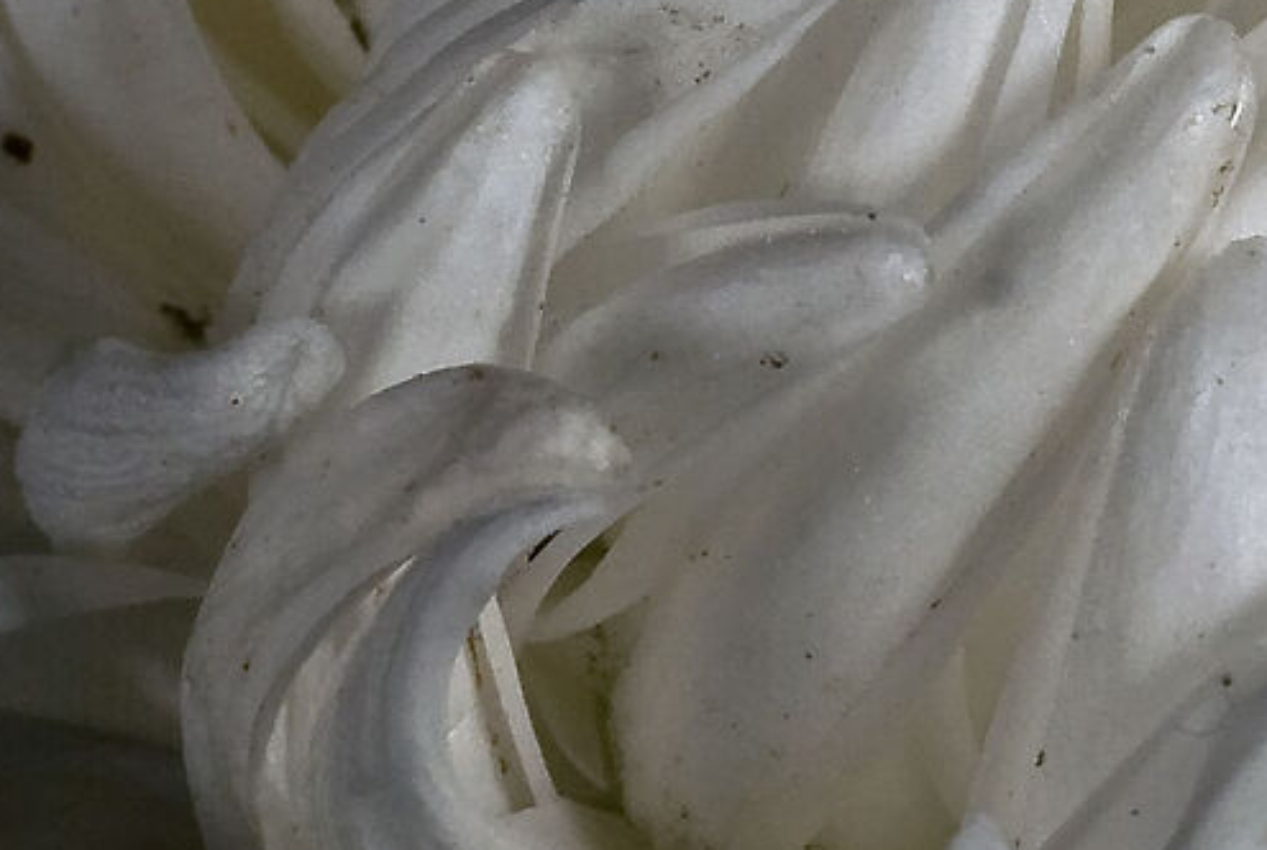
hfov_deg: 3.1
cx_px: 1661
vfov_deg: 2.1
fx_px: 23058
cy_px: 278
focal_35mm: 654
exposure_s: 1/6
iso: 200
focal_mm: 90
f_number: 11
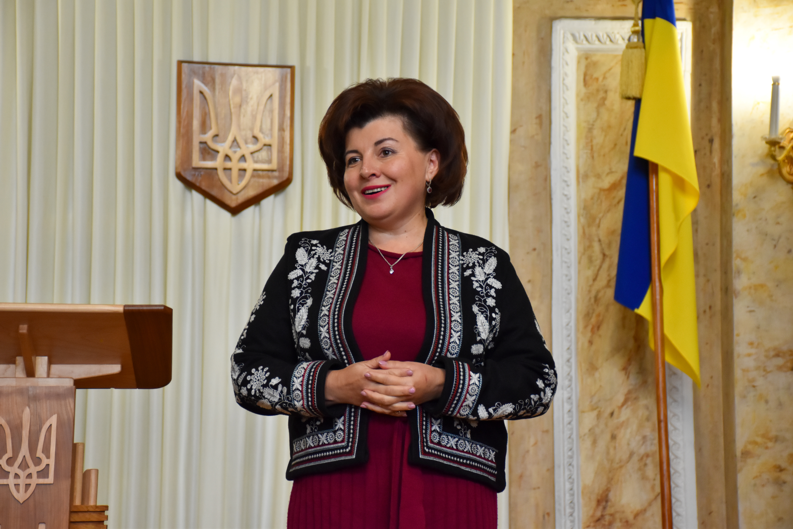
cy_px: 264
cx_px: 396
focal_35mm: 93
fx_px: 2048
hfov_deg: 21.9
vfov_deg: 14.7
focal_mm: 62
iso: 1250
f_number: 5
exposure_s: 1/60
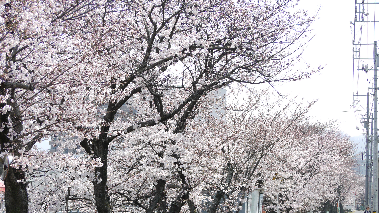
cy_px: 175
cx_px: 188
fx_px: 1216
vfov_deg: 10.0
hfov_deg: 17.7
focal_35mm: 121
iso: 100
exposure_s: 1/320
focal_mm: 45
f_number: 6.3
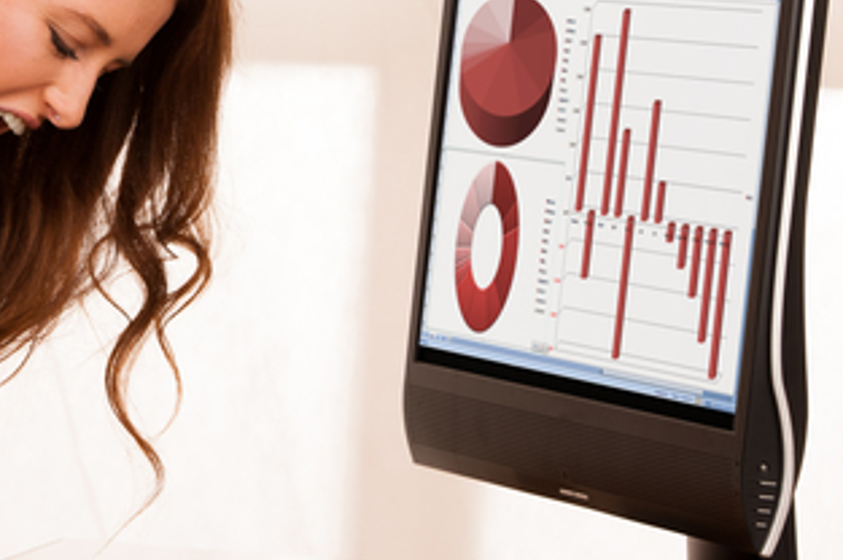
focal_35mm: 261
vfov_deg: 5.3
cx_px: -86
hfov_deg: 7.8
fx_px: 6105
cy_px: 182
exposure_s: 1/160
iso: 100
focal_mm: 102
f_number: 8
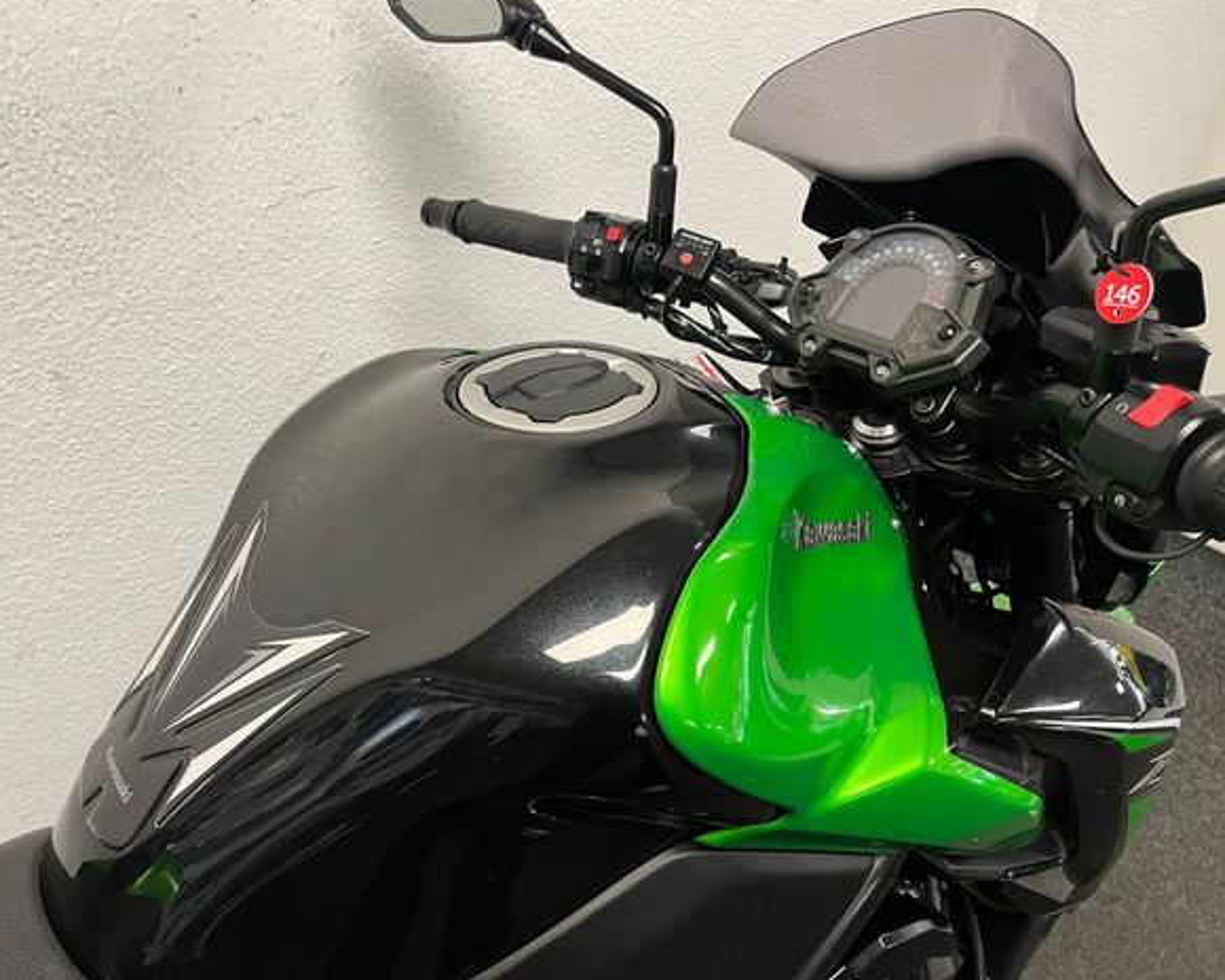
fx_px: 1015
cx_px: 589
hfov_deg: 62.2
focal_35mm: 28
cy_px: 492
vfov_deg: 51.5
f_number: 1.6
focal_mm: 5.1
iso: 100
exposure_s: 1/50
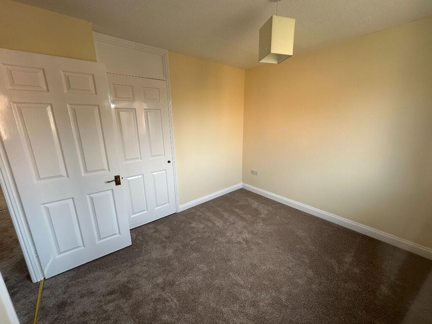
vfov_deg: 85.7
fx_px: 175
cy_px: 162
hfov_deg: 102.1
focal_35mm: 14
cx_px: 216
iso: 80
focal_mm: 2.22
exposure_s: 1/99
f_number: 2.2
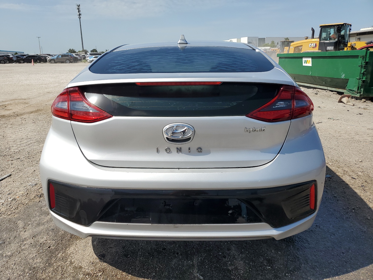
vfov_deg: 53.1
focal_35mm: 26
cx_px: 186
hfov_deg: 67.3
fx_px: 280
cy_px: 140
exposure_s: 1/5000
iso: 50
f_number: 1.5
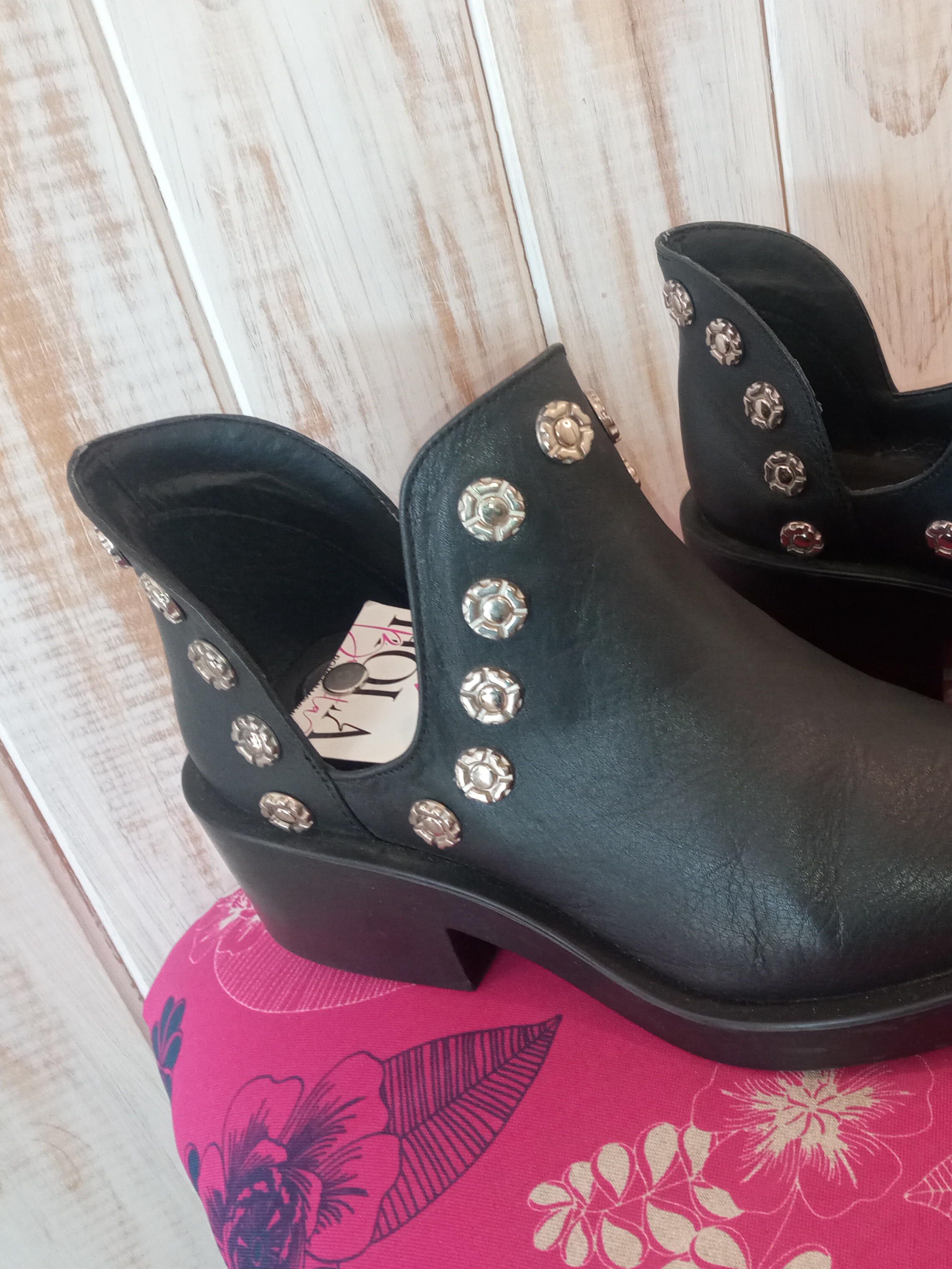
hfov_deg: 36.5
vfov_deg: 50.1
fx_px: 1357
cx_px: 842
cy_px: 646
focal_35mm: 37
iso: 252
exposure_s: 1/33.3
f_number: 2.2
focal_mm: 3.79
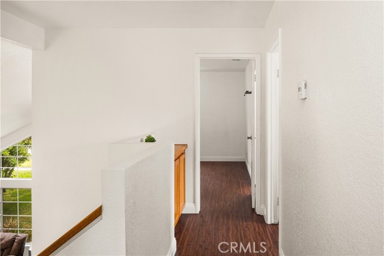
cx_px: 192
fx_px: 229
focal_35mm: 22
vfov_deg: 58.4
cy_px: 128
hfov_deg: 79.9
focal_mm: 21.5
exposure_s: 1/6
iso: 125
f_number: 5.6
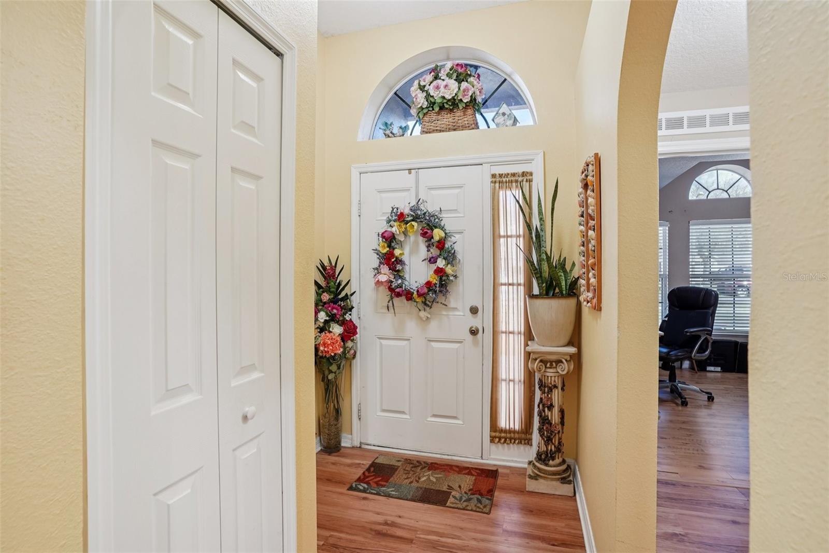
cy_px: 276
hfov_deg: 93.3
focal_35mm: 17
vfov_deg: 70.4
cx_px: 414
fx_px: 391
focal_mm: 17
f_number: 8
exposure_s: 1/6
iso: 400
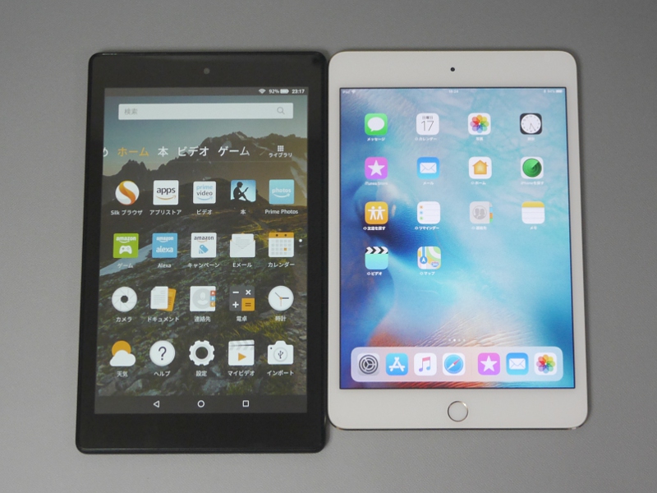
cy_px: 246
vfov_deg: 26.1
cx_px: 328
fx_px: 1063
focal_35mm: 56
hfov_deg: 34.3
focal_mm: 28
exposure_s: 1/60
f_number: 5.2
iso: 1000
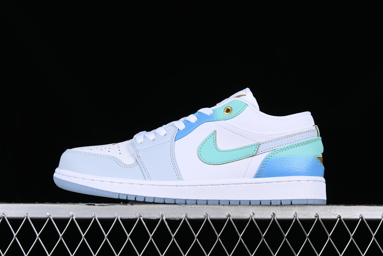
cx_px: 192
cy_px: 128
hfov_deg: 27.0
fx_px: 798
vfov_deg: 18.2
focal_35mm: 75
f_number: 8
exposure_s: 1/80
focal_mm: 50
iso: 160
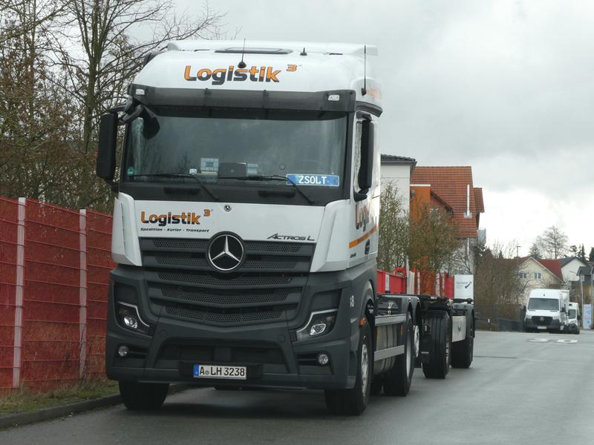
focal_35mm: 115
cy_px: 222
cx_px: 297
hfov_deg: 17.1
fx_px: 1973
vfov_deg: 12.9
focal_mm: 20.6
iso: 200
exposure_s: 1/80
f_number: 5.1
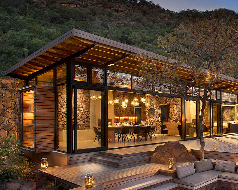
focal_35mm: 30
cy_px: 118
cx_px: 218
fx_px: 211
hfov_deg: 51.3
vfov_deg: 48.1
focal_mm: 17
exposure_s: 1.5
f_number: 9.5
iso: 200
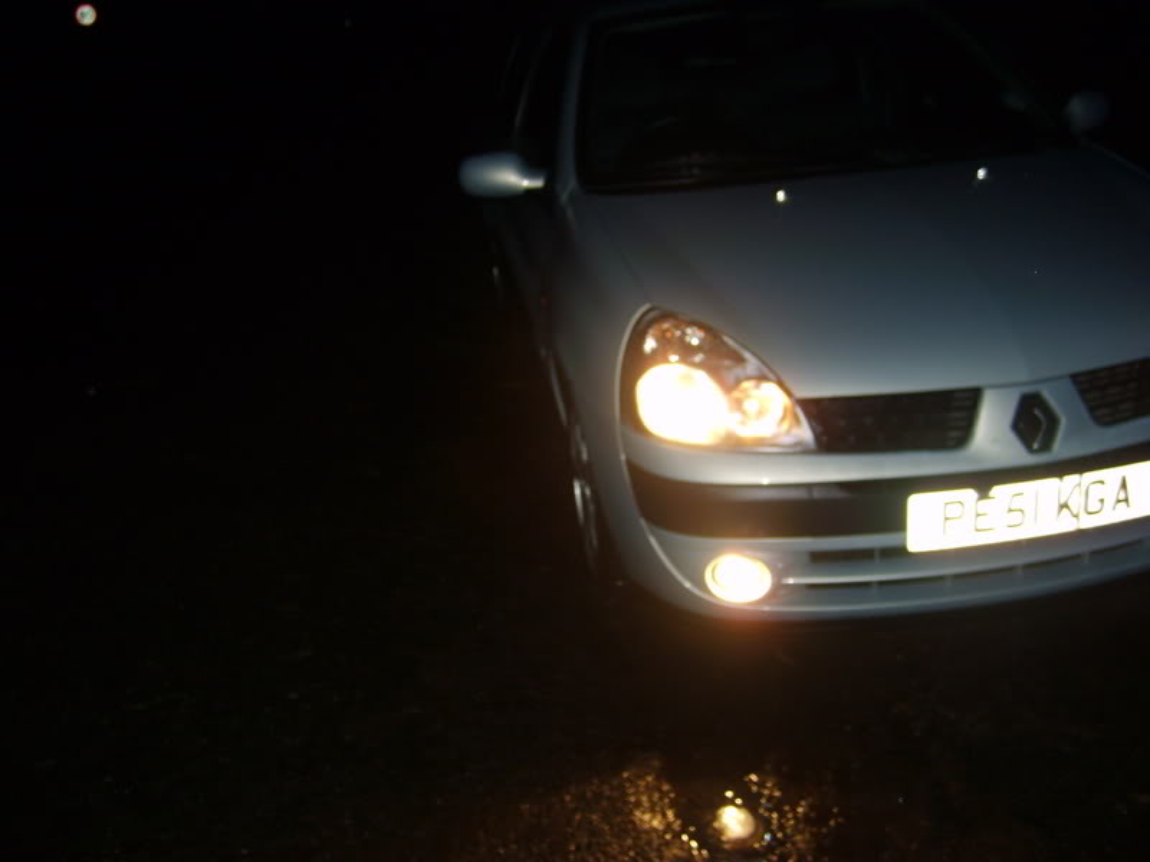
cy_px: 431
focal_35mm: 35
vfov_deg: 40.7
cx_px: 575
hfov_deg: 52.6
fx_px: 1163
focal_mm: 5.8
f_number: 2.8
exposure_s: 1/45
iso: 100
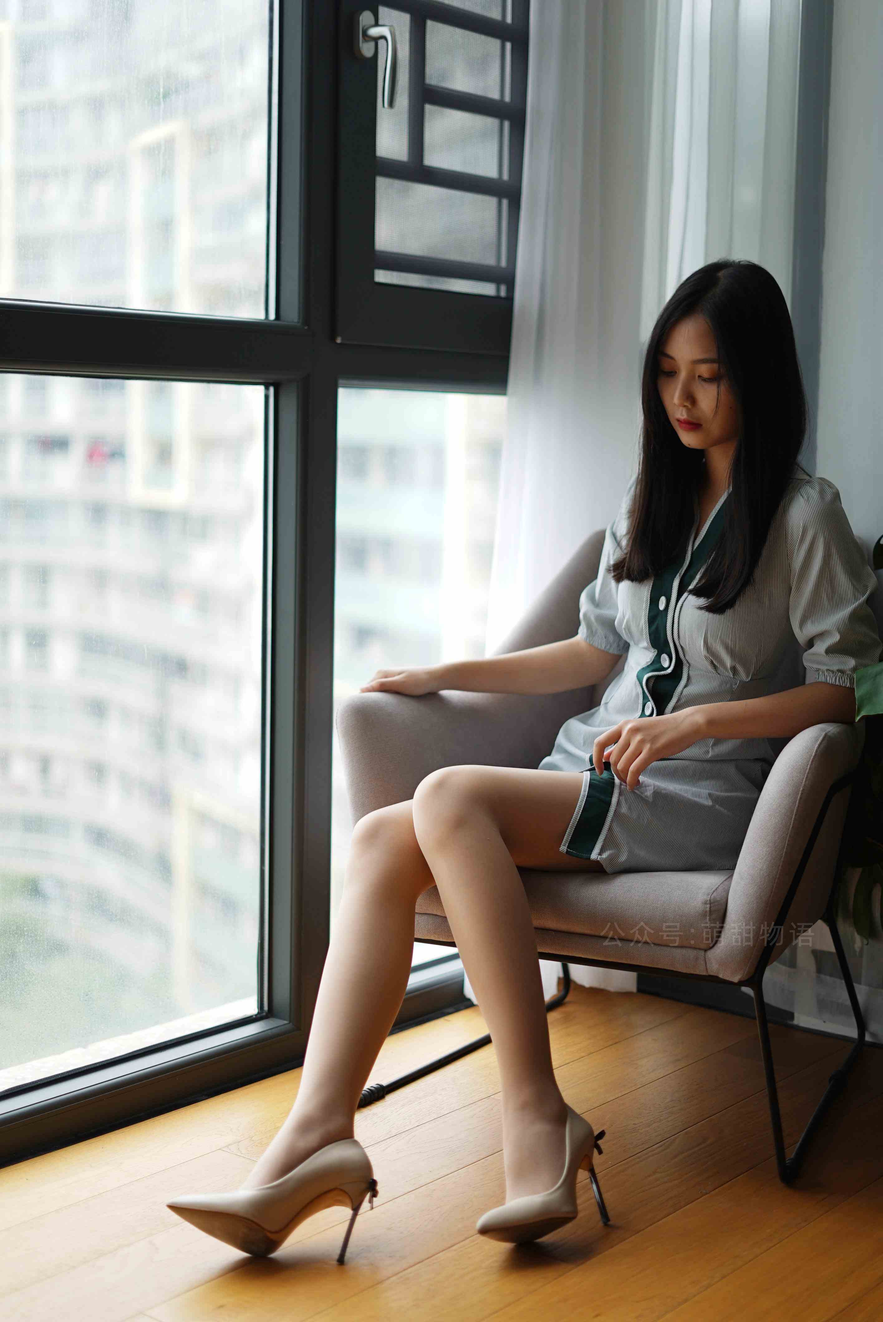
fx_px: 1837
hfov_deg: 27.0
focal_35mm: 50
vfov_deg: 39.6
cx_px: 442
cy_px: 661
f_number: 1.8
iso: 64
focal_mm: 50
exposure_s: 1/100
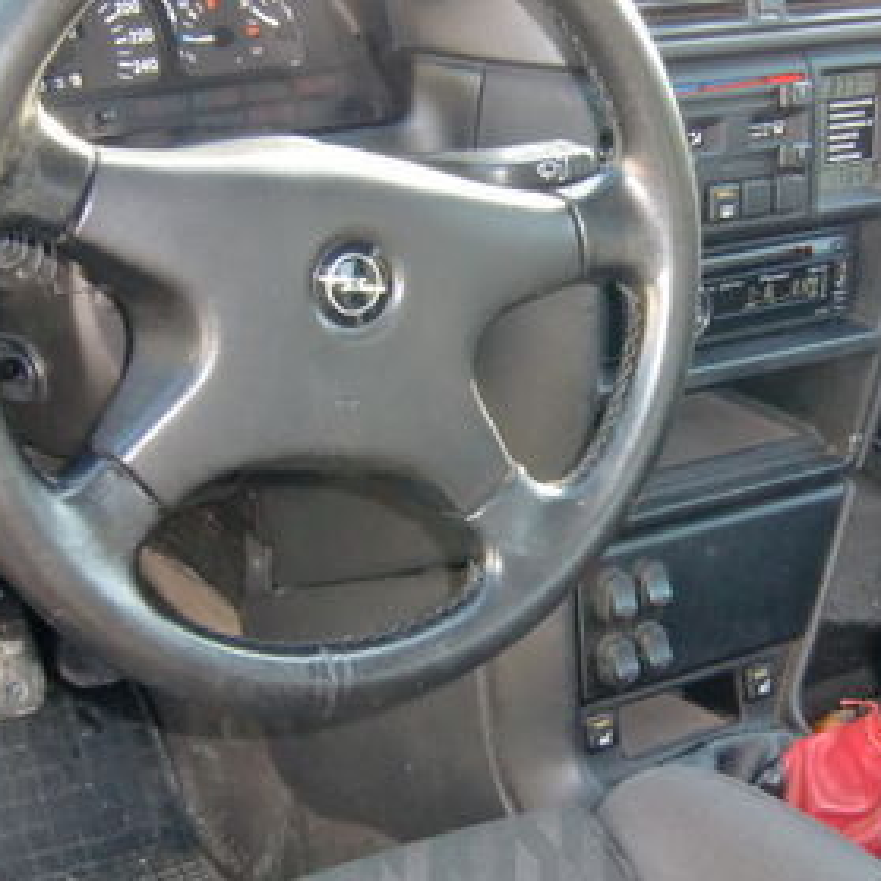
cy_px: 505
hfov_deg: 24.9
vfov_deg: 25.0
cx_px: 562
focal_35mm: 69
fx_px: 1987
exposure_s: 1/60
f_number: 3.6
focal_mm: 6.1
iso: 250
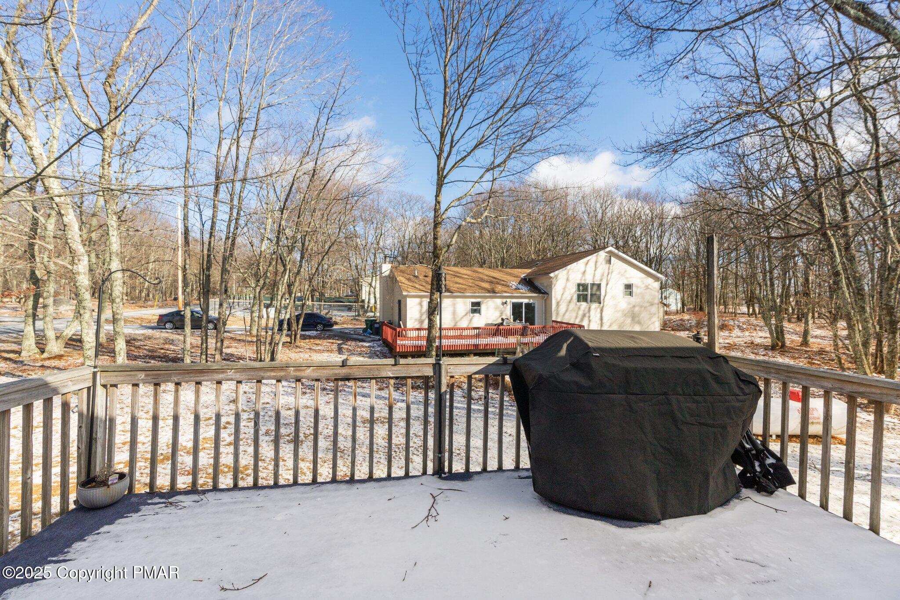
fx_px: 400
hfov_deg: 96.7
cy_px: 300
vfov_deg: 73.7
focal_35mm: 16
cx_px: 450
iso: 320
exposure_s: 1/800
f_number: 7.1
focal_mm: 16
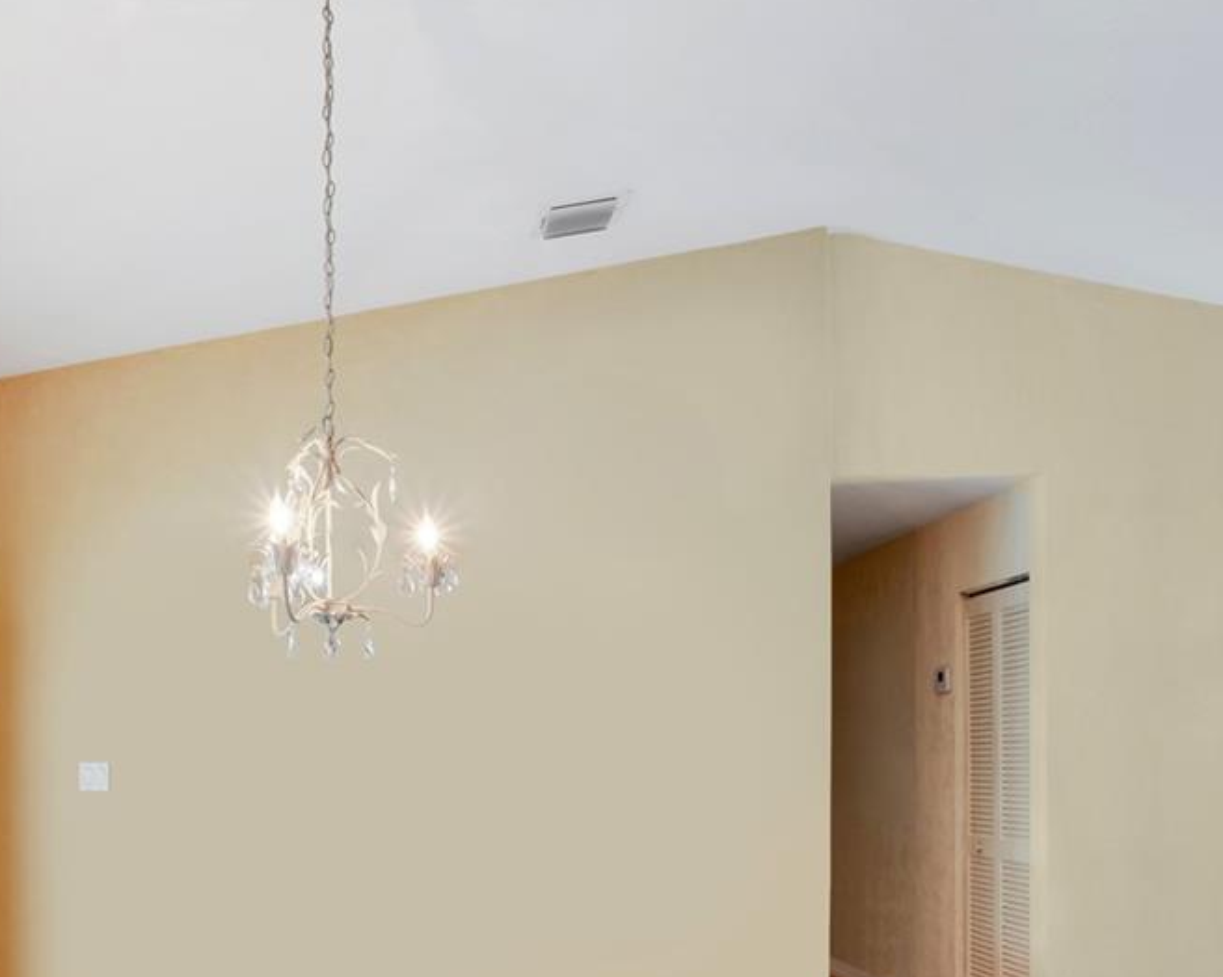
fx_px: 1158
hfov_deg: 54.3
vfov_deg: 44.2
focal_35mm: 32
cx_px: 389
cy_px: 741
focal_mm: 14
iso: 160
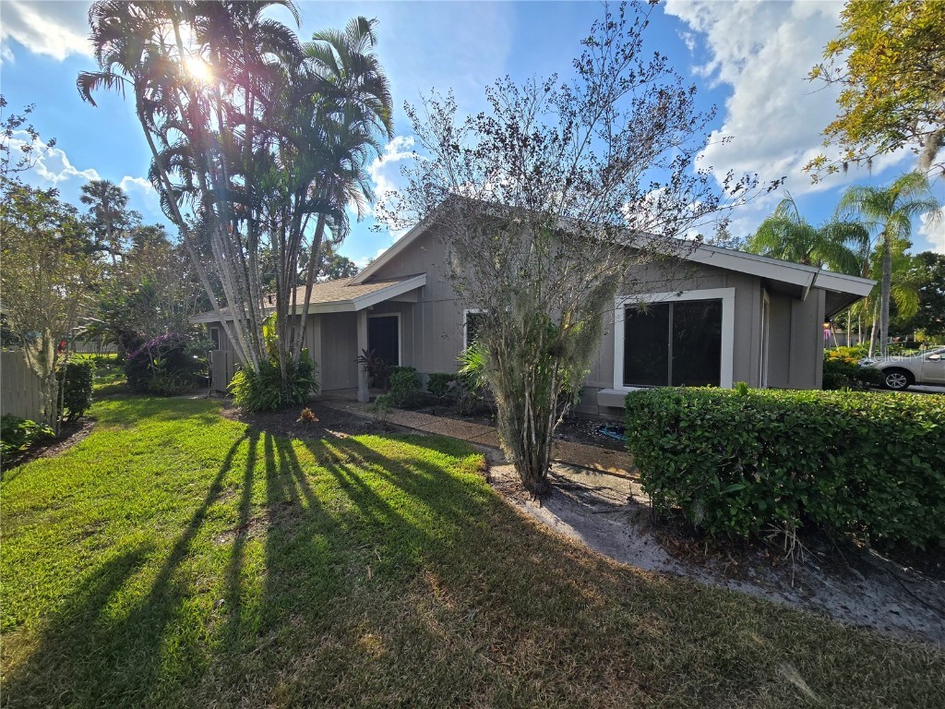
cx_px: 472
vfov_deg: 89.9
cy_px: 354
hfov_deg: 106.2
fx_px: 355
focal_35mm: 13
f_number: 2.2
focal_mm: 2.2
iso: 50
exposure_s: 1/2321
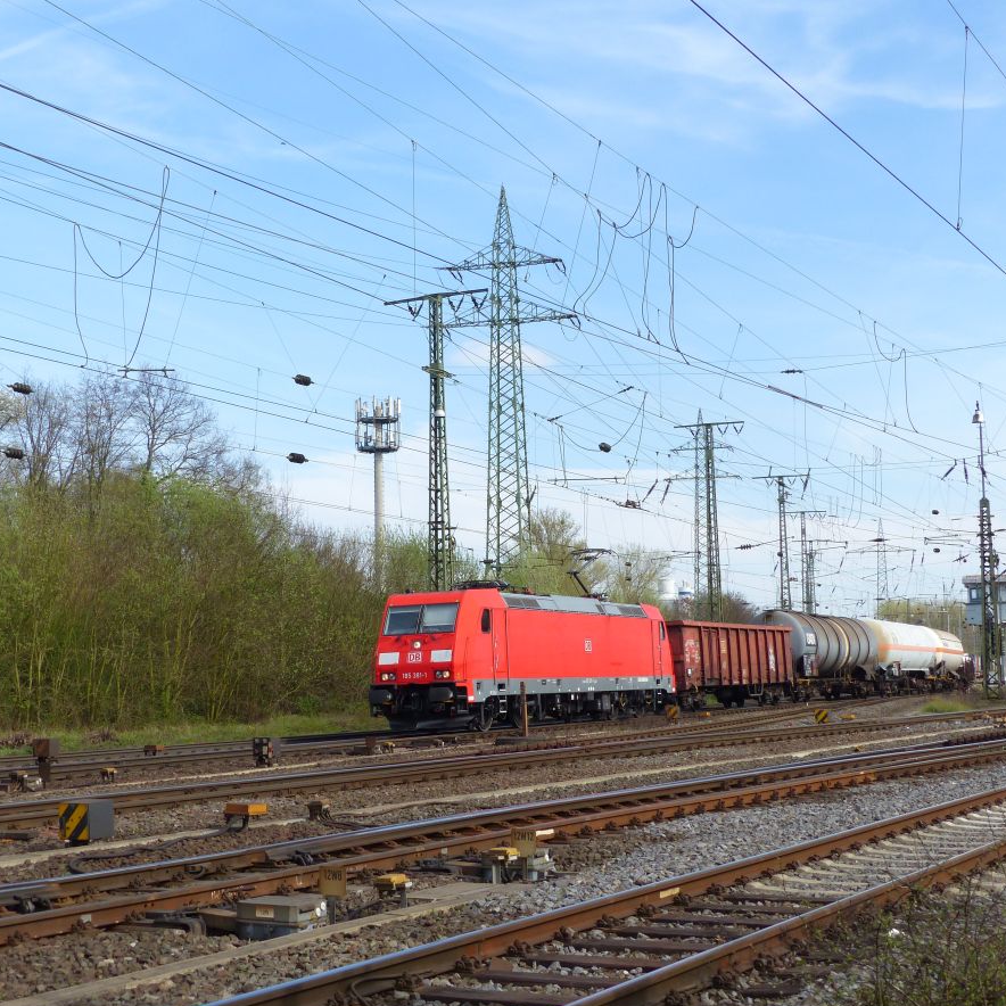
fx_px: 1775
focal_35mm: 54
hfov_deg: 31.6
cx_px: 501
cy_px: 511
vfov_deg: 31.6
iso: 100
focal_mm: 8.1
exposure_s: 1/640
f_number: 3.5
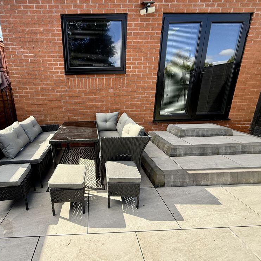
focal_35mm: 17
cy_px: 131
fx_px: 145
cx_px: 96
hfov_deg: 82.2
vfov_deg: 84.0
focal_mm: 2.22
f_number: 2.2
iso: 64
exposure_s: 1/472
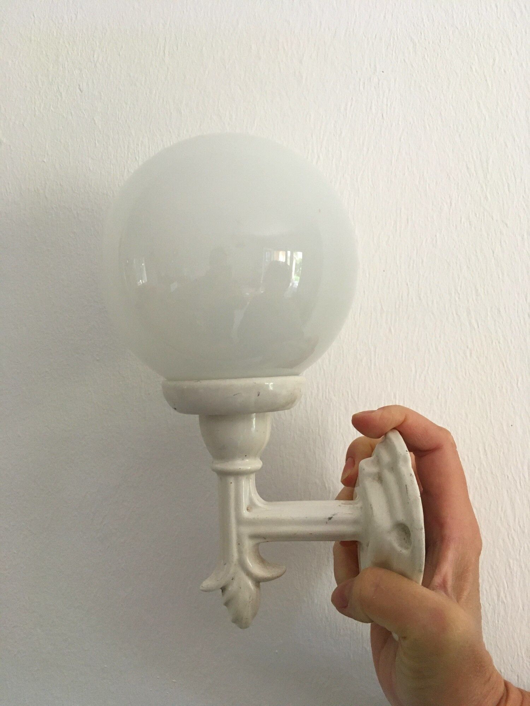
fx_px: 592
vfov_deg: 61.7
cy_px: 353
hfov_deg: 48.2
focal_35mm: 29
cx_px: 265
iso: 160
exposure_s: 1/33
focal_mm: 4.15
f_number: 2.2
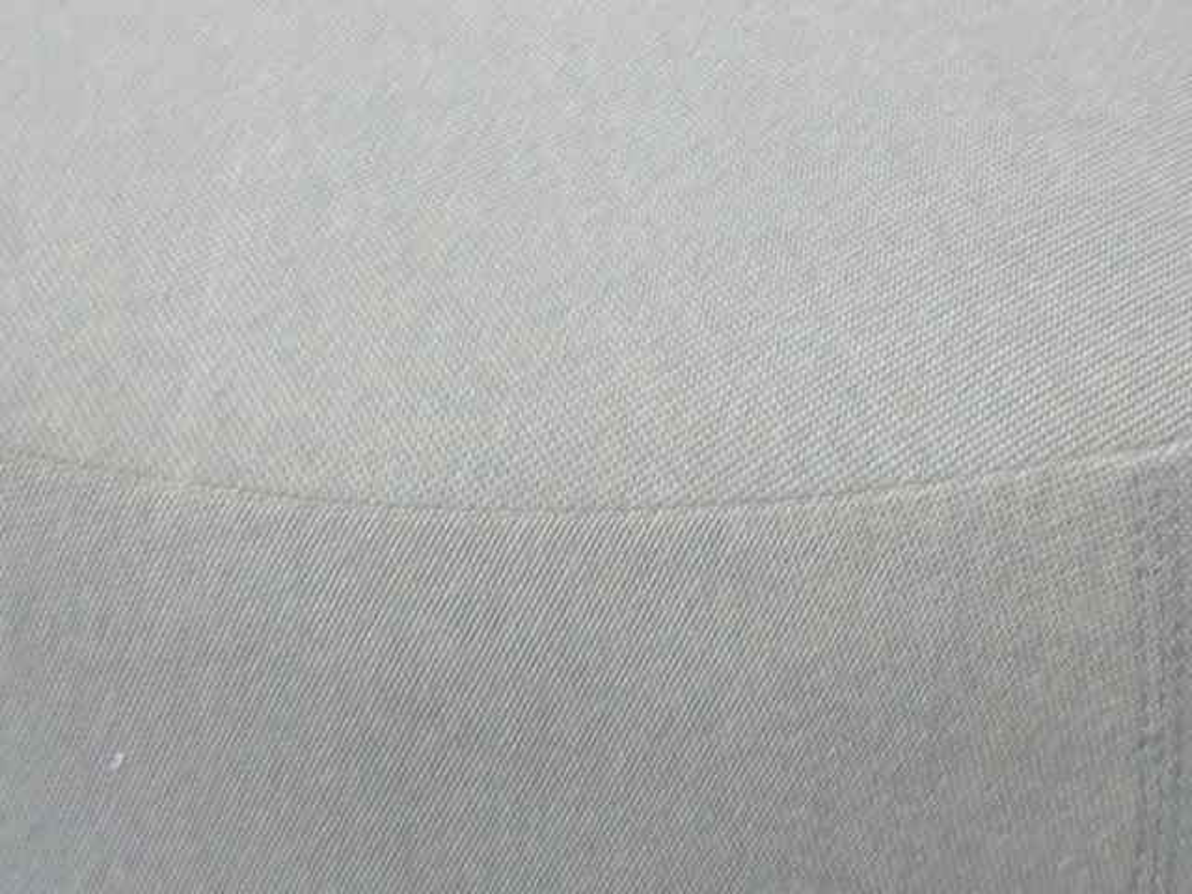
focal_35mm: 45
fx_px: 1550
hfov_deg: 42.1
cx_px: 596
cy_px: 447
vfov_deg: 32.2
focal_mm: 8.2
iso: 800
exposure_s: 1/15
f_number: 4.3
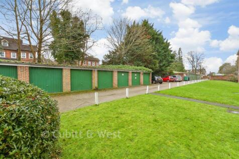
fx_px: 100
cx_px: 120
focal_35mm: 15
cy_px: 80
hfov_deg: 100.4
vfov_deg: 77.3
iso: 160
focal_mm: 10
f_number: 8
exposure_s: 1/30
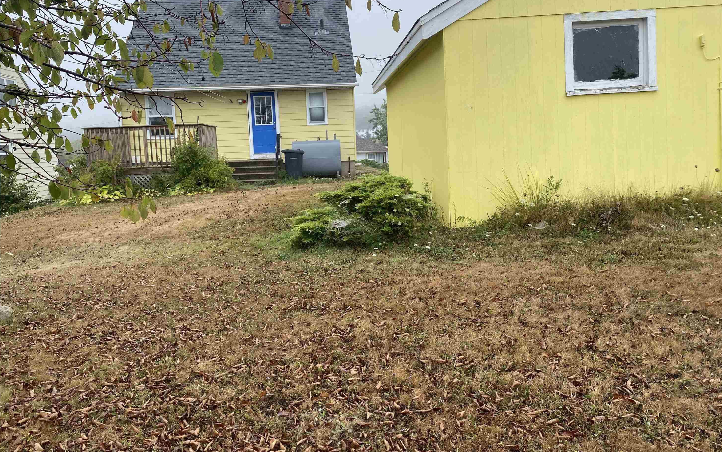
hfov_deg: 64.6
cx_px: 349
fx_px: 571
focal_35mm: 29
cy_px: 203
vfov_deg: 43.1
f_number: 1.8
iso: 32
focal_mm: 4.25
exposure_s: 1/884
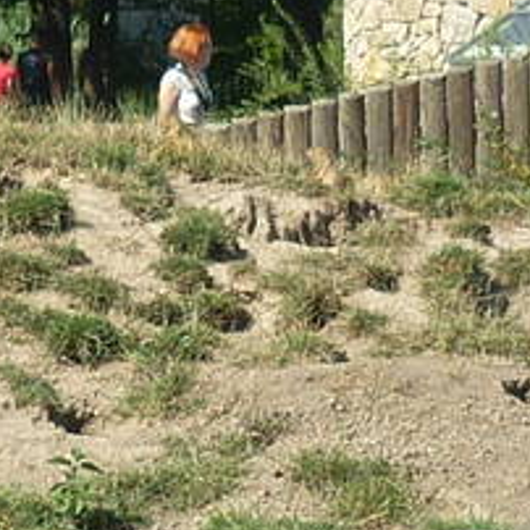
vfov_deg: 7.6
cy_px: 252
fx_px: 4001
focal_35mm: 231
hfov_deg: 7.6
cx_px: 178
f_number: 8
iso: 80
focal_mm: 5.5
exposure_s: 1/160
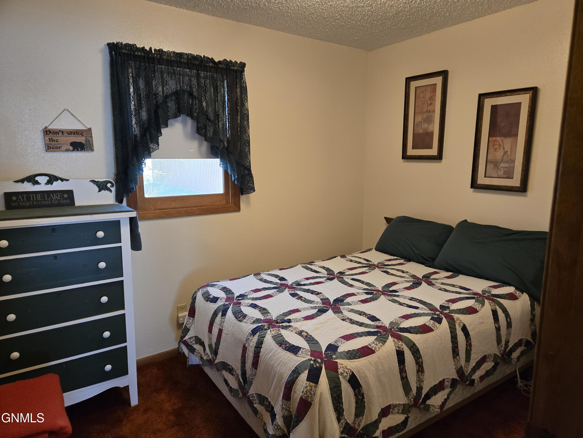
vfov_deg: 58.9
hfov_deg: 73.9
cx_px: 292
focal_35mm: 23
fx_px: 387
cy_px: 219
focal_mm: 5.4
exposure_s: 1/120
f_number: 1.8
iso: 320
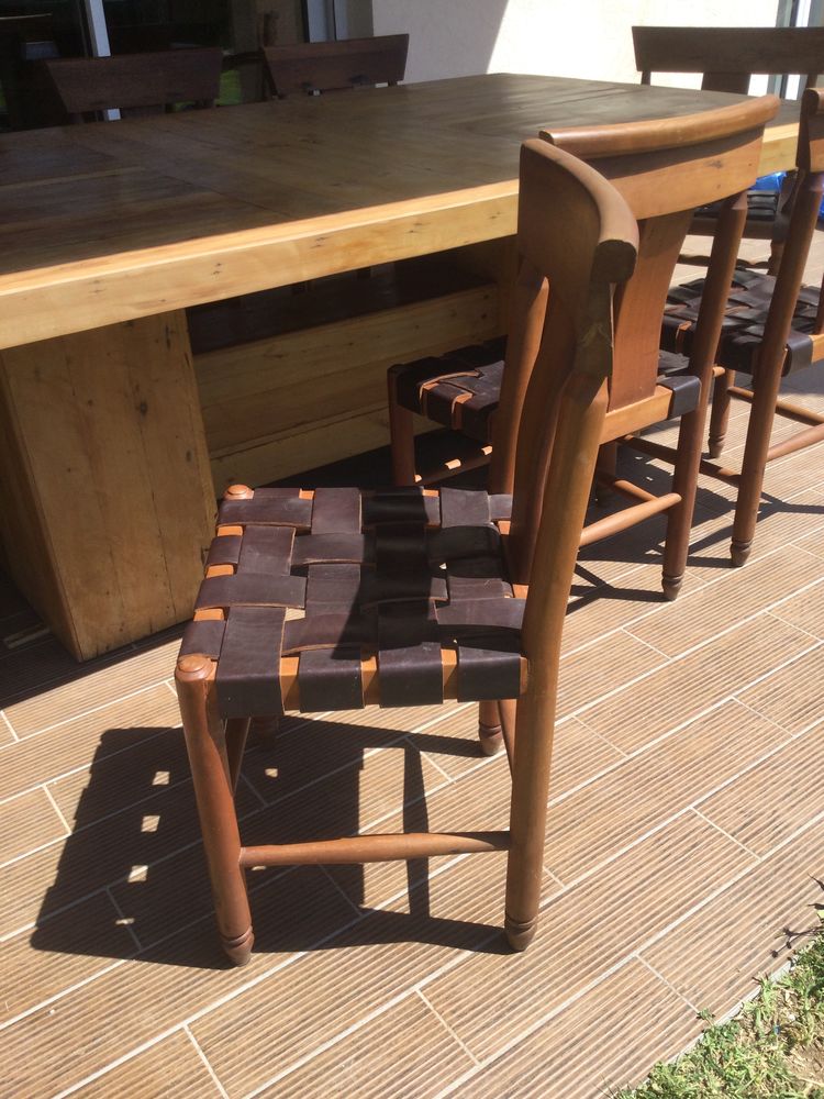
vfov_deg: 58.4
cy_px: 550
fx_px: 984
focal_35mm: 31
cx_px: 412
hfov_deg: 45.4
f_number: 2.4
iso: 25
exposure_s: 1/525
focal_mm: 3.3
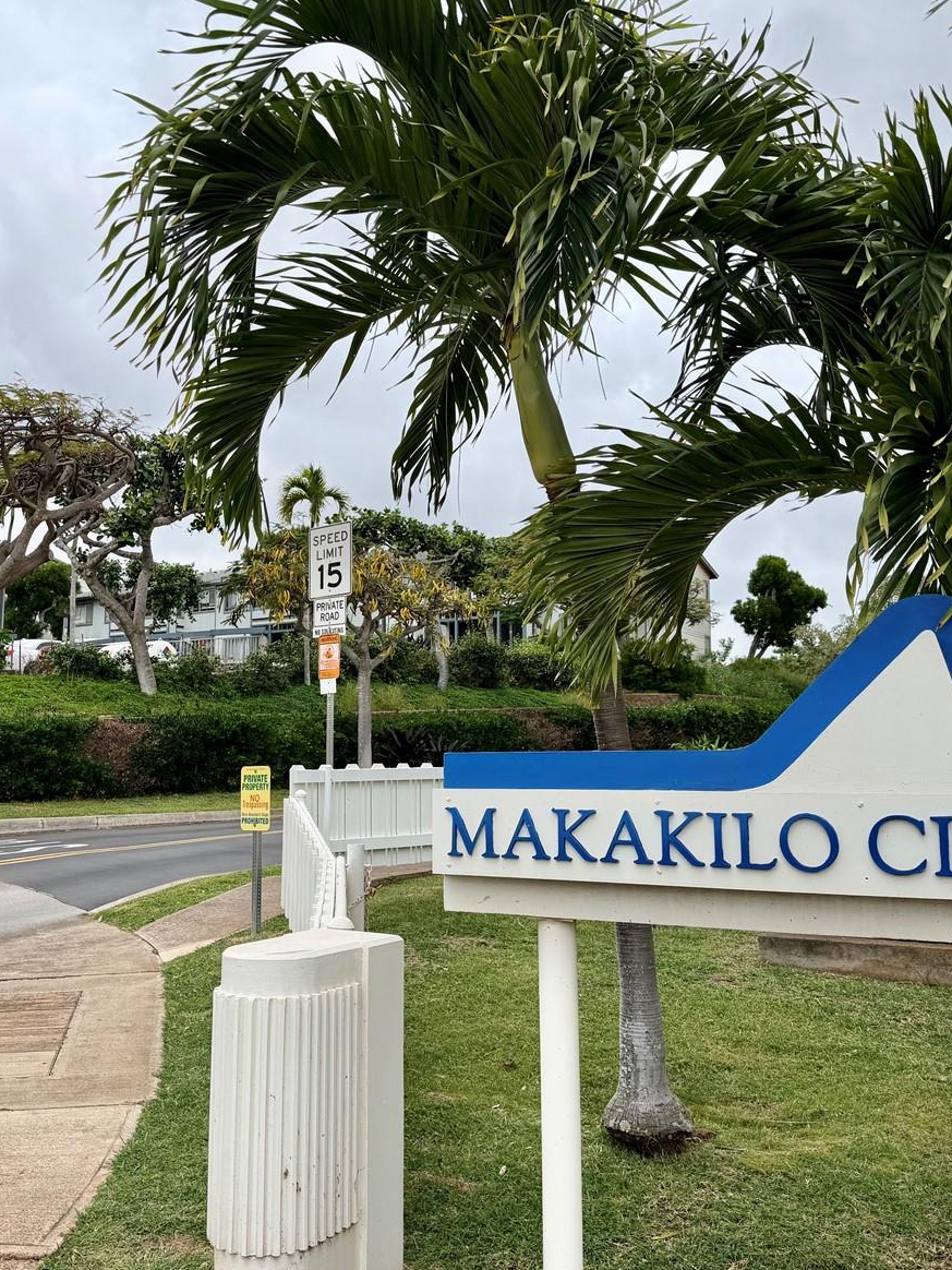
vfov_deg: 55.4
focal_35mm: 33
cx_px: 372
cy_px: 634
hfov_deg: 42.7
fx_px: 1210
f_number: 1.78
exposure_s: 1/2907
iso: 80
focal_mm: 6.76
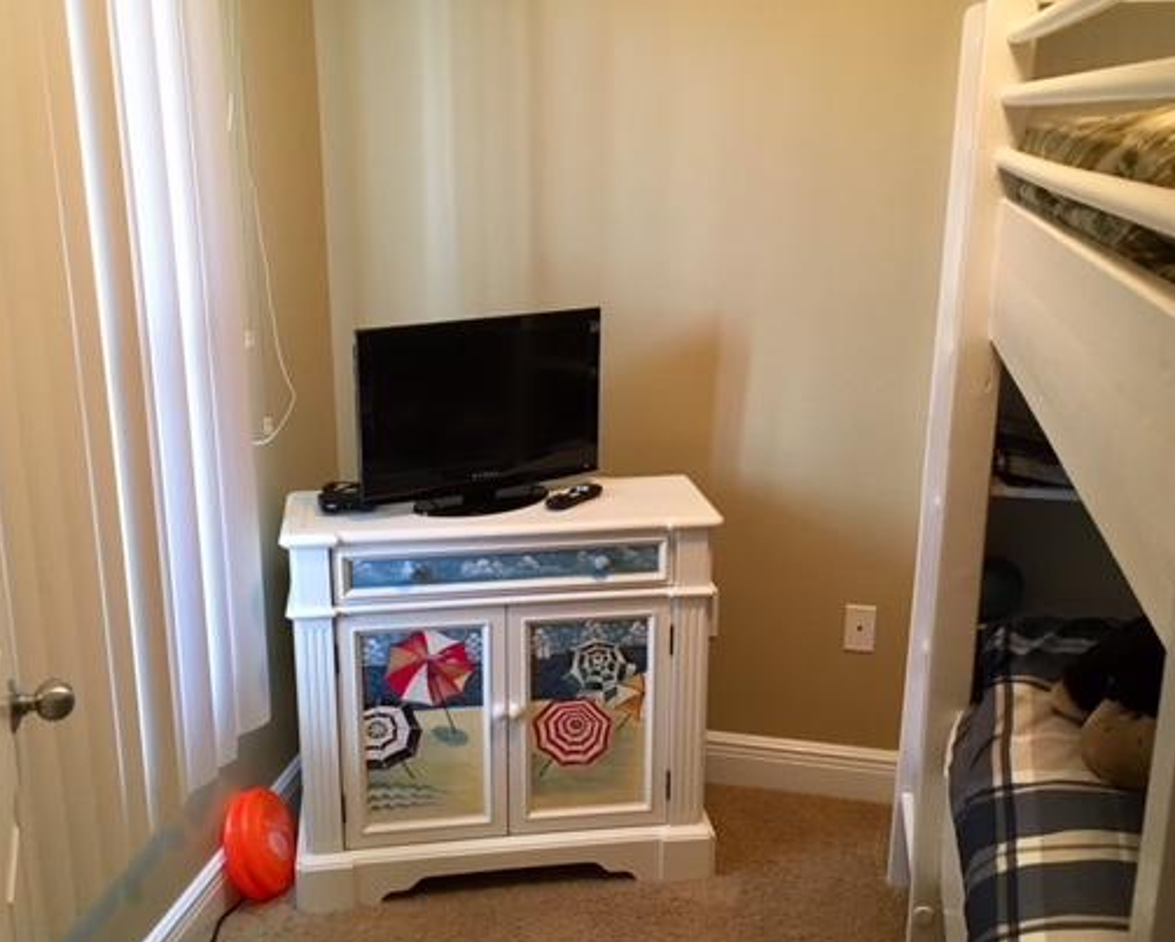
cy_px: 449
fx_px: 1253
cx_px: 540
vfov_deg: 41.2
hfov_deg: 50.2
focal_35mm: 36
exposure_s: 1/24
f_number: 2.2
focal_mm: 4.15
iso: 200
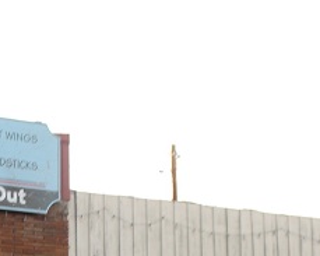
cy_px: 357
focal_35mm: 132
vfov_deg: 11.3
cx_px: -77
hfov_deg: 14.1
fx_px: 1250
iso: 64
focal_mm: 7.7
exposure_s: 1/80
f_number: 3.4
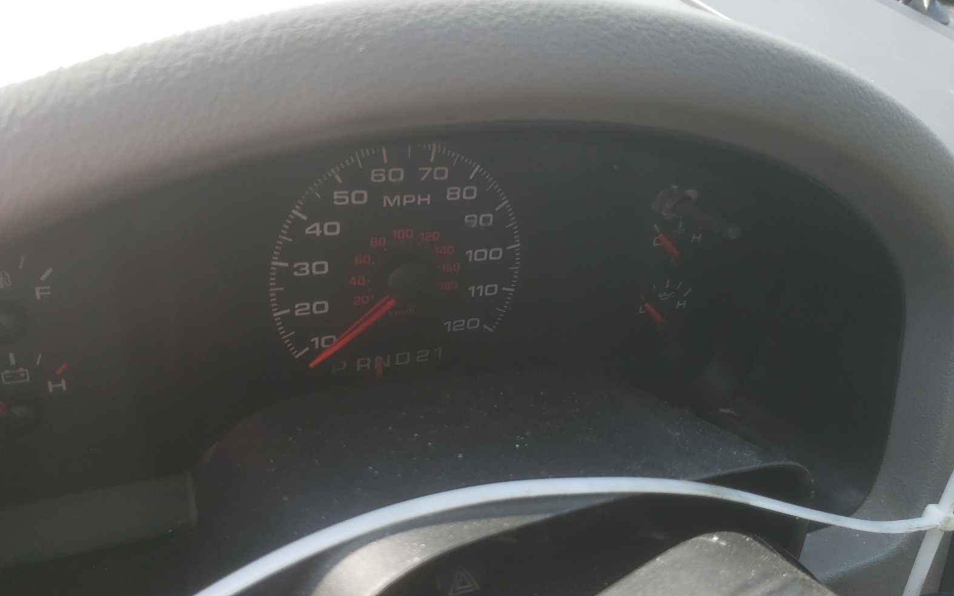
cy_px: 342
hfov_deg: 66.5
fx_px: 728
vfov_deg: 44.4
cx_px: 470
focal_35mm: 28
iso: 50
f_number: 1.5
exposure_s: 1/385
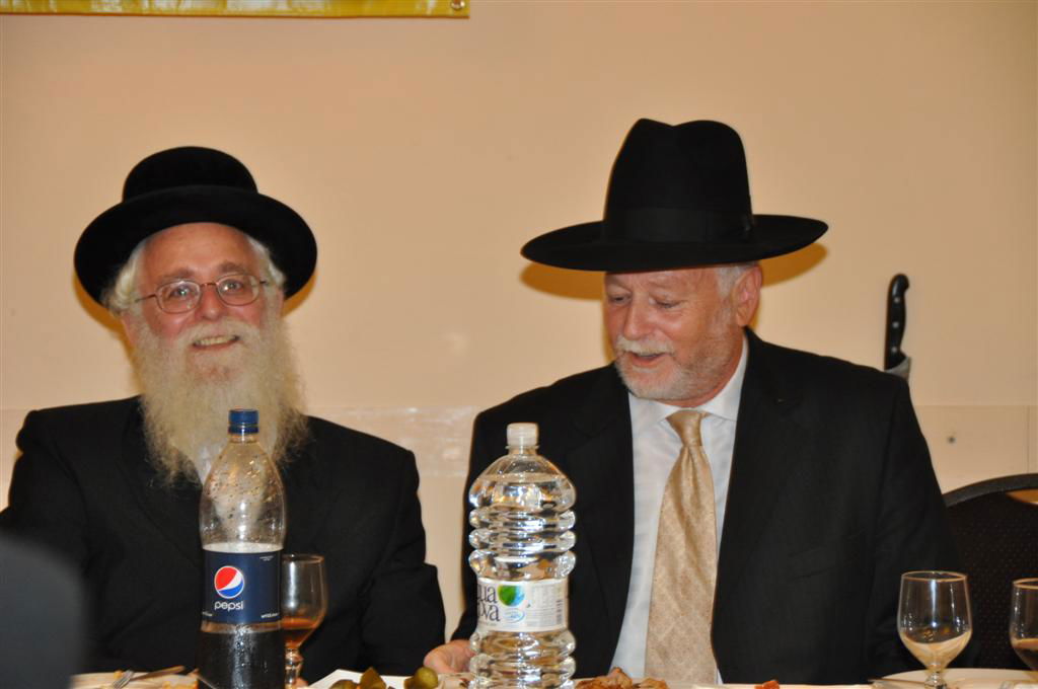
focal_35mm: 142
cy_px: 344
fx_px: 4103
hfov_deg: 14.4
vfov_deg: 9.6
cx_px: 519
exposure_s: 1/60
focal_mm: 95
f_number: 5.3
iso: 800
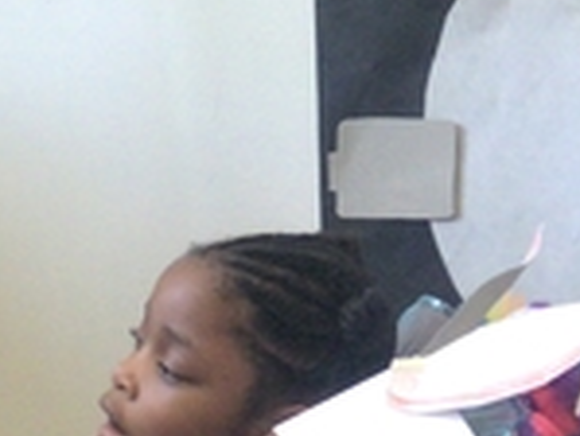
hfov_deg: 7.3
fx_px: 4477
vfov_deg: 5.5
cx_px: -323
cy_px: 648
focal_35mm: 267
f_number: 2.8
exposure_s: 1/60
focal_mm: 6.6
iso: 160
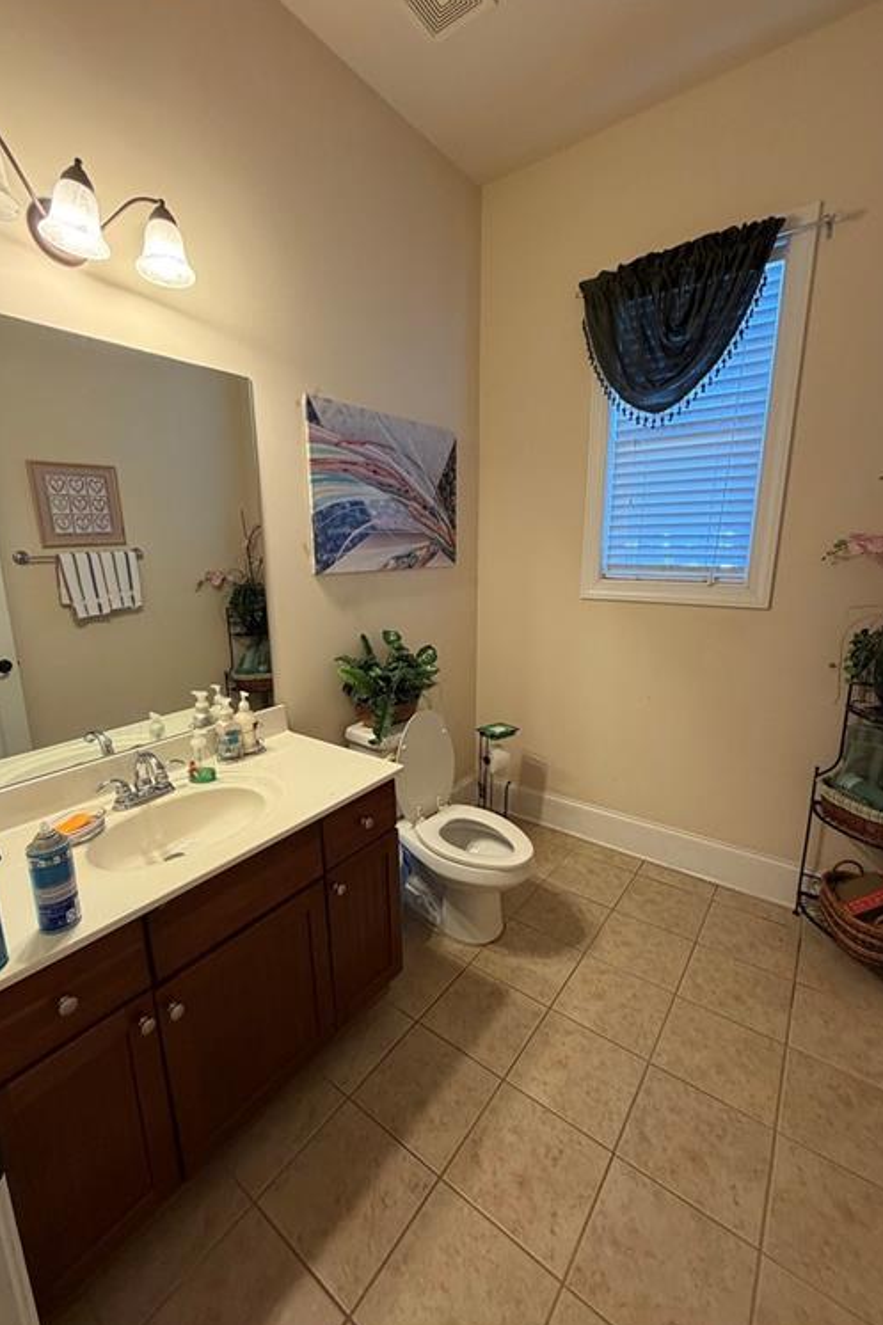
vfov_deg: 100.4
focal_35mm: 15
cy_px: 668
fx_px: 552
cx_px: 409
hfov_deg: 77.2
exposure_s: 1/60
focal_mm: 2.22
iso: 320
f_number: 2.2
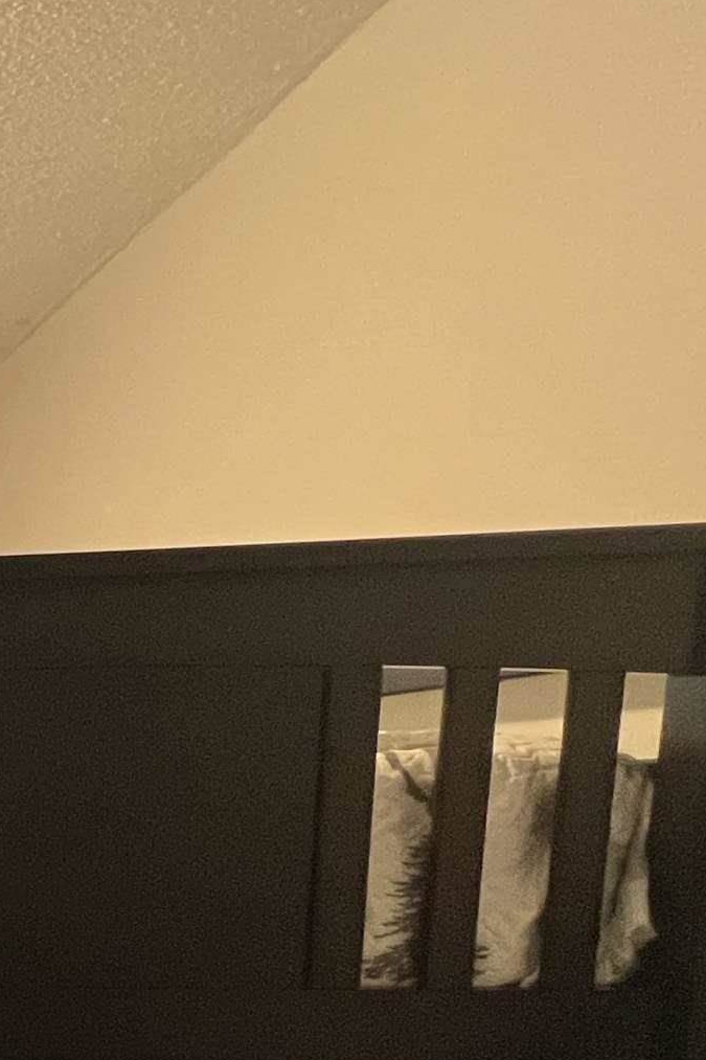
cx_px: -684
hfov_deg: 19.5
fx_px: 1206
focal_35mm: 41
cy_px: 990
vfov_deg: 42.7
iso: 320
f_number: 1.8
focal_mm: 1.57
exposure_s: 1/60
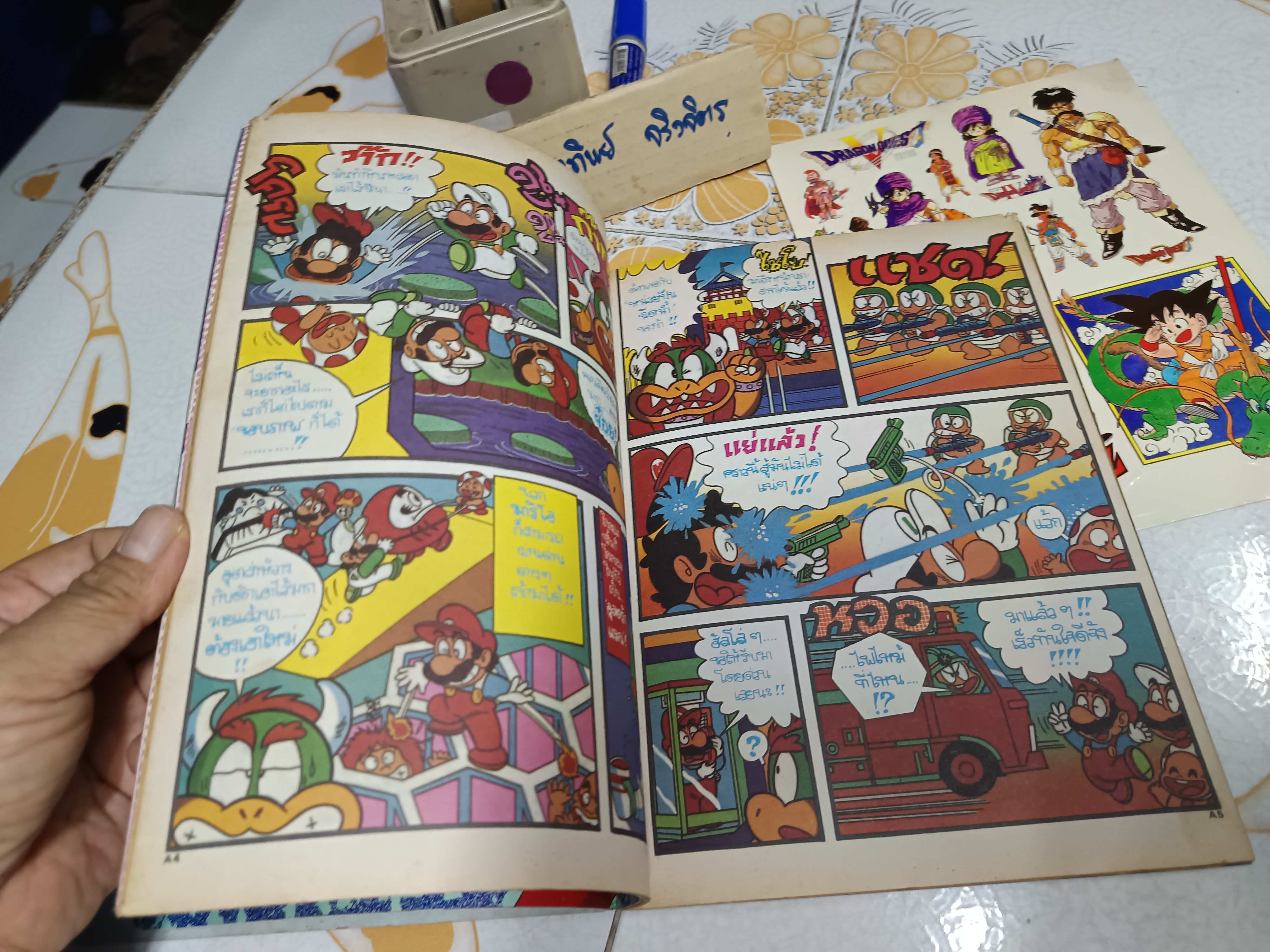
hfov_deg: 71.6
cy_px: 476
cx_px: 635
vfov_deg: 56.8
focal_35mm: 24
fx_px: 881
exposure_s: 1/25
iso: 968
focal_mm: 5.31
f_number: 1.7
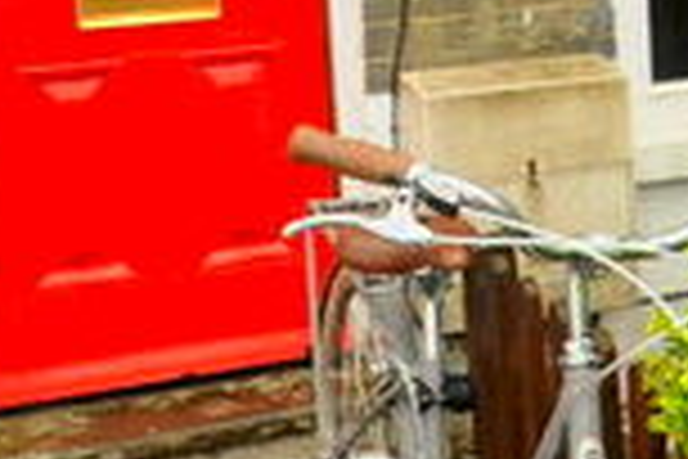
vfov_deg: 13.8
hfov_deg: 20.9
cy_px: -106
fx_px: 1835
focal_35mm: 96
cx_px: 567
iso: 800
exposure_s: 1/100
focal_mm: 14
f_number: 8
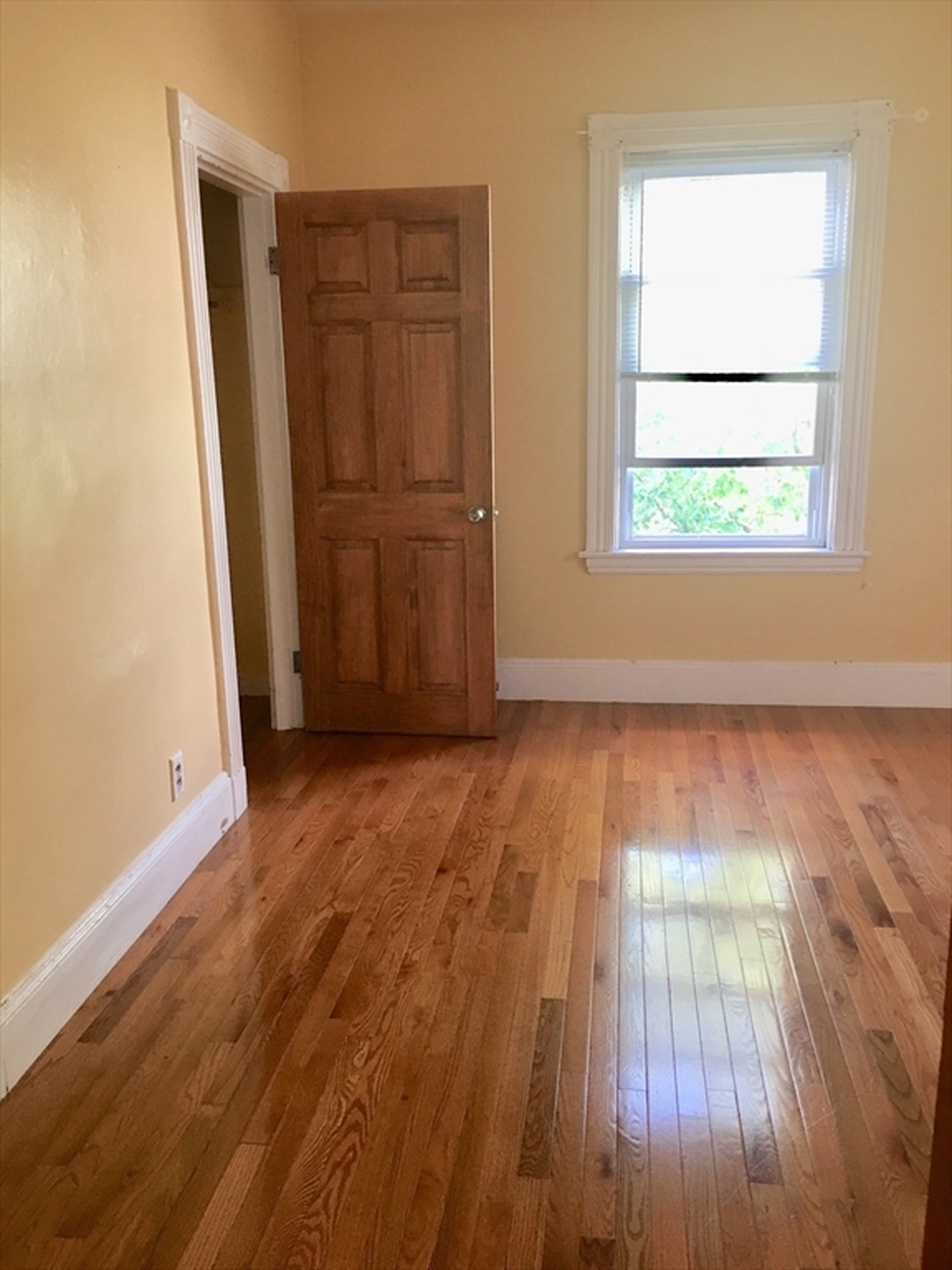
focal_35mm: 29
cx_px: 476
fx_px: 1063
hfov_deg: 48.2
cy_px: 635
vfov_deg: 61.7
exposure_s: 1/30
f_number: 2.2
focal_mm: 4.15
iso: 80
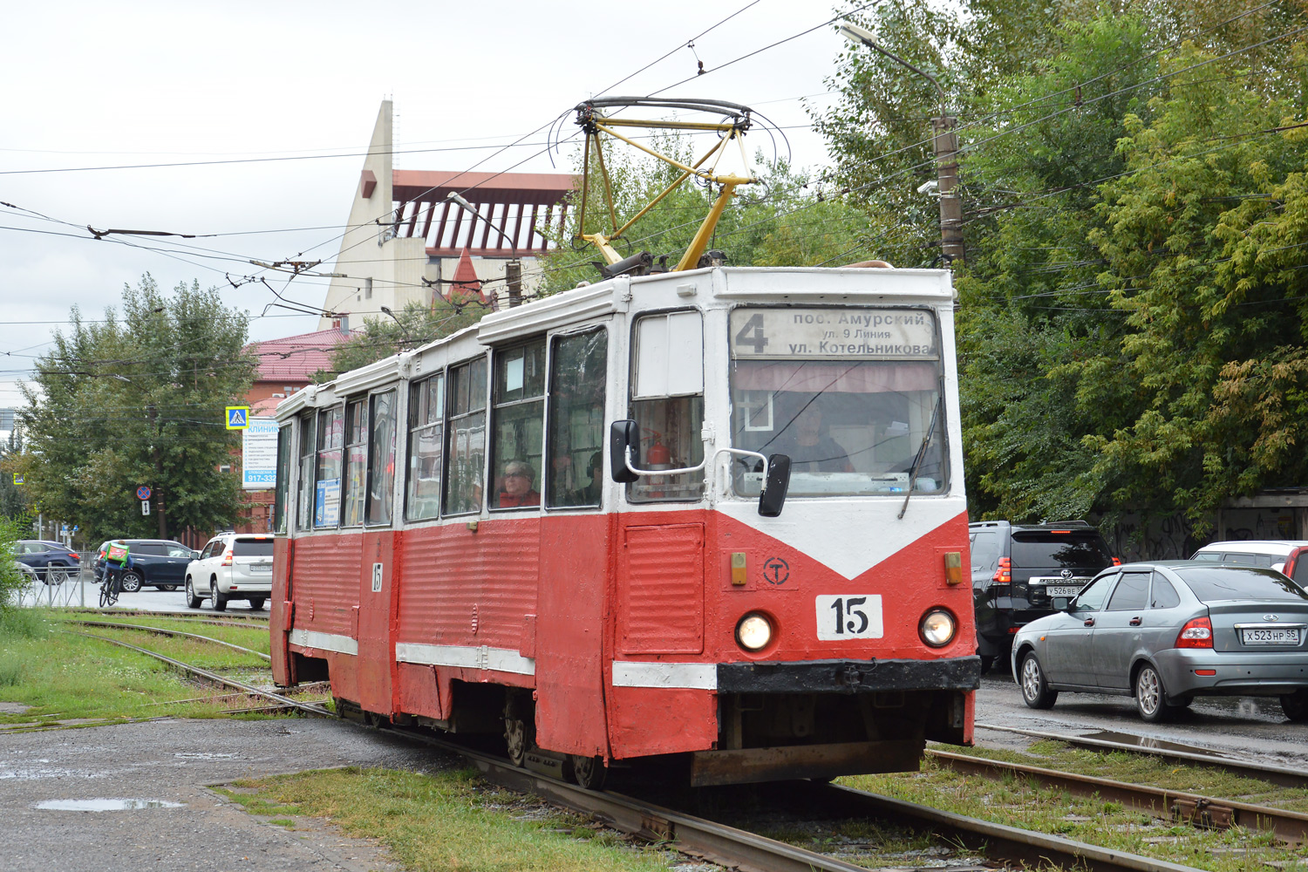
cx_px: 654
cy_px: 436
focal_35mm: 75
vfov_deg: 18.2
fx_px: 2725
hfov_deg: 27.0
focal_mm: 50
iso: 400
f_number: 5.6
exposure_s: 1/400
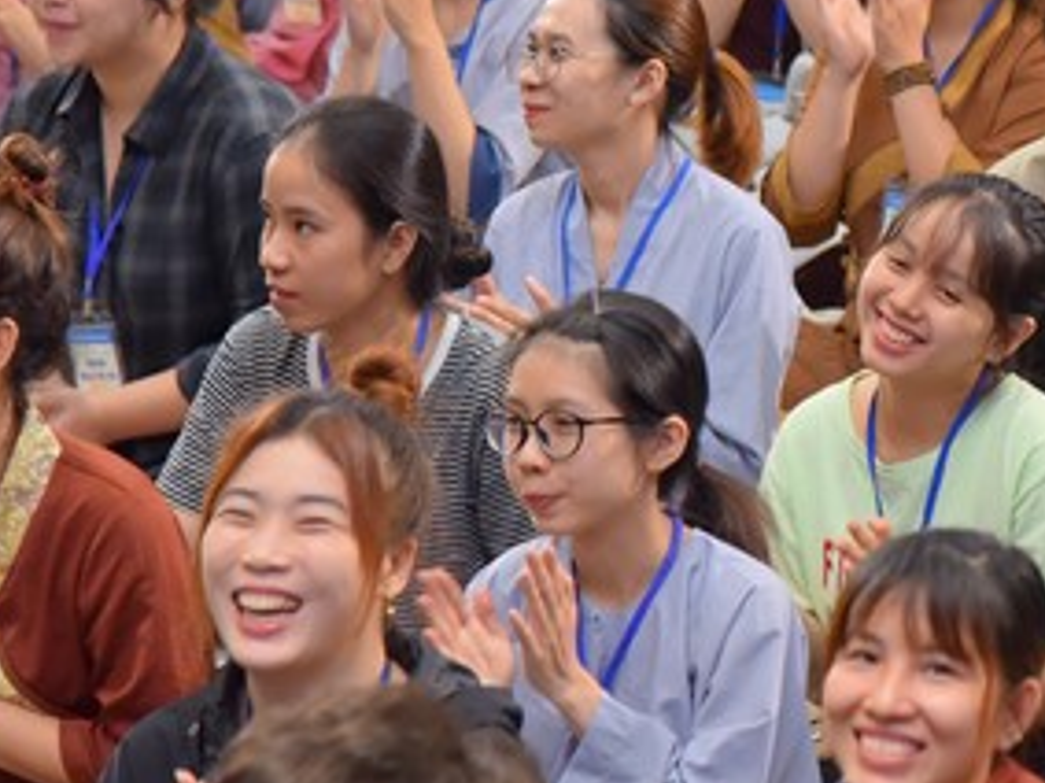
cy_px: 139
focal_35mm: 232
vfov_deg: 6.4
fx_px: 7001
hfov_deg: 8.5
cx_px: 1041
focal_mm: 105
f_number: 5
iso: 1600
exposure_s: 1/125
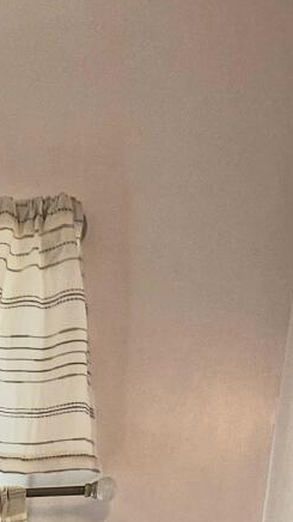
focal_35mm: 65
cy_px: 979
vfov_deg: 20.5
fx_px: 898
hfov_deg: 16.6
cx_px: -167
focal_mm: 2.2
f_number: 2.2
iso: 50
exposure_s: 1/185
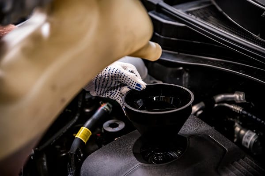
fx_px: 515
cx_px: 132
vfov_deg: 19.4
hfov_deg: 28.9
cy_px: 88
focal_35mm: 70
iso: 800
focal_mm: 70
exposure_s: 1/500
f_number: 2.8
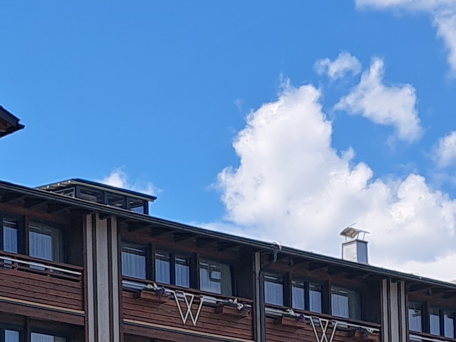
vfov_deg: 10.4
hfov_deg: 14.4
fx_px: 1792
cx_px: 62
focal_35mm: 136
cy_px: 570
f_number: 1.8
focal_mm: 5.23
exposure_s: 1/1252
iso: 50
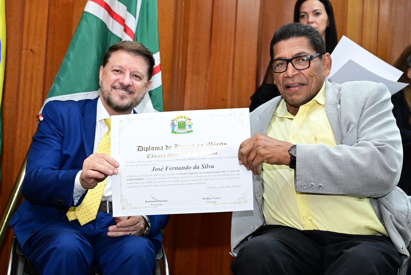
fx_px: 686
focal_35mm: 60
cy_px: 138
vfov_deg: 22.7
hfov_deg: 33.4
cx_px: 206
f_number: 4
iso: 3200
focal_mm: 40
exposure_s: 1/125
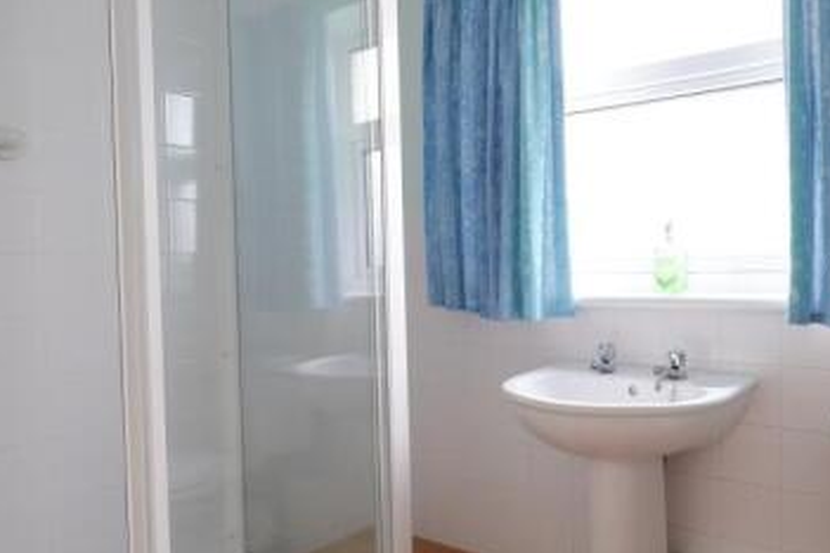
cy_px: 280
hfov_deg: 64.2
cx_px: 537
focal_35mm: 28
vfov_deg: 46.4
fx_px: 646
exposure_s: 1/15
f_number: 4
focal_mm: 10
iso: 320
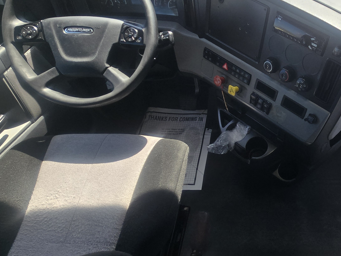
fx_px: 236
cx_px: 286
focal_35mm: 24
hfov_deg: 63.5
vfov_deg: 56.8
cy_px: 129
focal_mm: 2.2
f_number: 2.2
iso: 80
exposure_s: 1/719
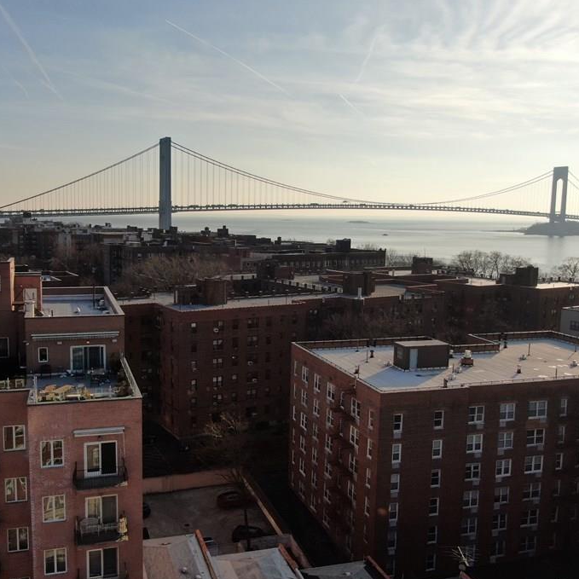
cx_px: 240
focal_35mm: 32
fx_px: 606
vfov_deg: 51.1
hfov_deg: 50.9
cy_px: 298
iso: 100
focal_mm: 4.39
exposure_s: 1/200
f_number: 2.8
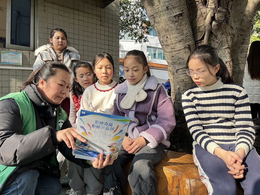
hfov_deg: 67.3
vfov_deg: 53.1
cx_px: 130
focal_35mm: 26
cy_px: 98
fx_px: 195
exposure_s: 1/533
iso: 50
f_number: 1.5
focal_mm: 5.7
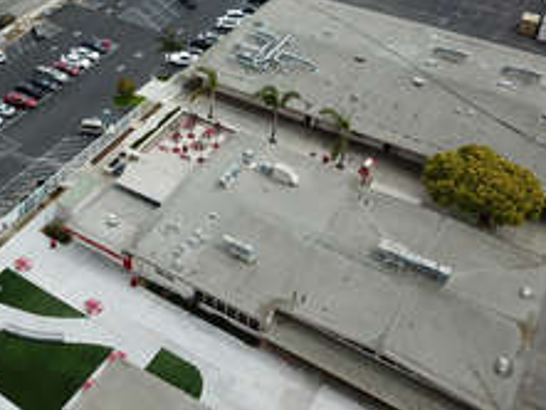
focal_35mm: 47
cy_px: 49
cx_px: 101
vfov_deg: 29.7
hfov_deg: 38.7
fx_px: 742
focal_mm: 4.73
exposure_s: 1/2053
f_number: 2.2
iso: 100
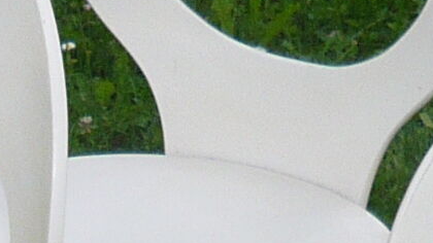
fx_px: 3478
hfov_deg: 7.1
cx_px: 74
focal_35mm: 303
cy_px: 1097
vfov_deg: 3.7
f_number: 3.2
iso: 100
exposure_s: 1/500
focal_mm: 6.2
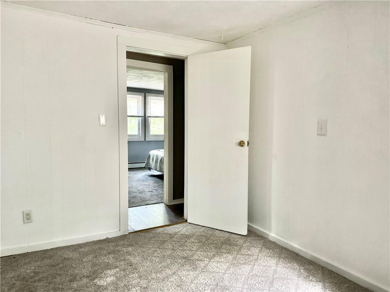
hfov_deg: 71.6
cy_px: 146
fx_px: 270
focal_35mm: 24
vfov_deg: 56.8
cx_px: 195
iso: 1000
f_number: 1.78
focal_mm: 6.76
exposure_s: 1/33
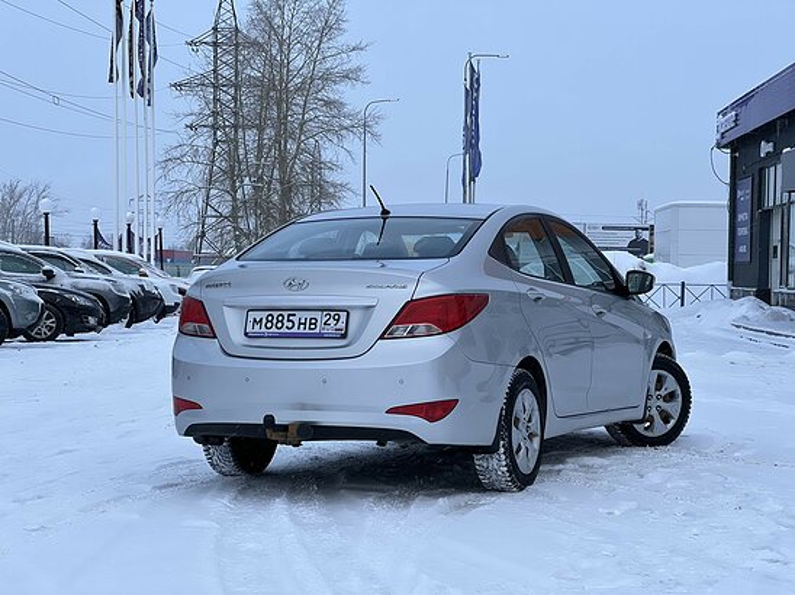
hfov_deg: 25.4
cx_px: 398
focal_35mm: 77
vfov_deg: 19.1
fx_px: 1767
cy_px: 298
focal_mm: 9
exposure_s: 1/121
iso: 25
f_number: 2.8
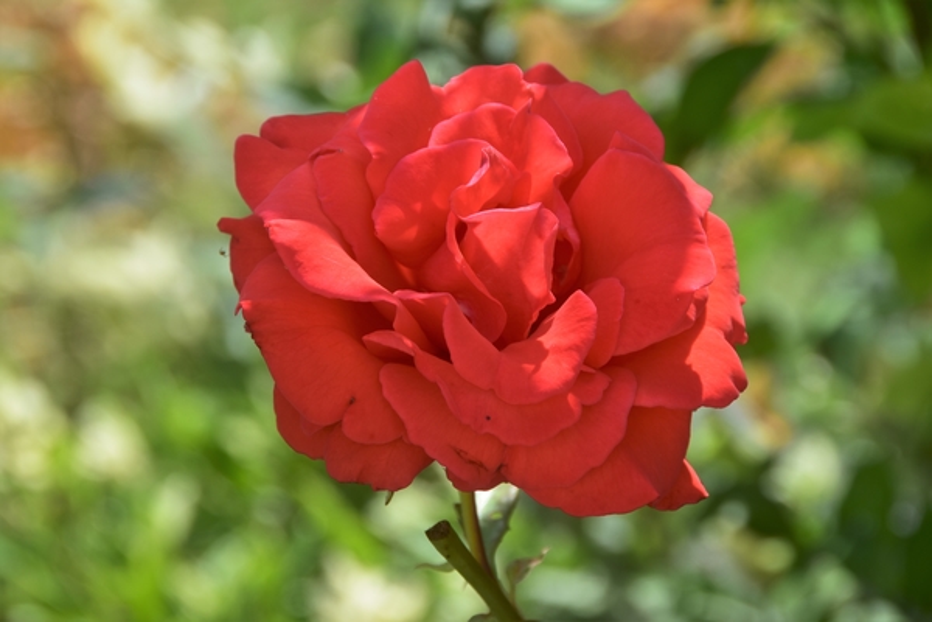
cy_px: 311
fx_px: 7766
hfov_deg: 6.9
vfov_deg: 4.6
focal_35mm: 300
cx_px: 466
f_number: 11
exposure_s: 1/125
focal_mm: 200
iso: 160
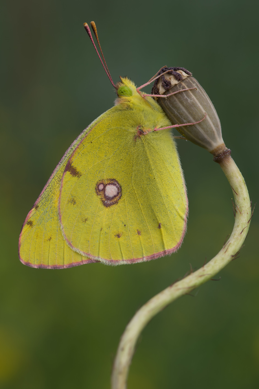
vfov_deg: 13.7
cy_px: 194
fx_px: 1619
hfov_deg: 9.1
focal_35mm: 150
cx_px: 130
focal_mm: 100
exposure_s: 1/30
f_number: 11
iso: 100
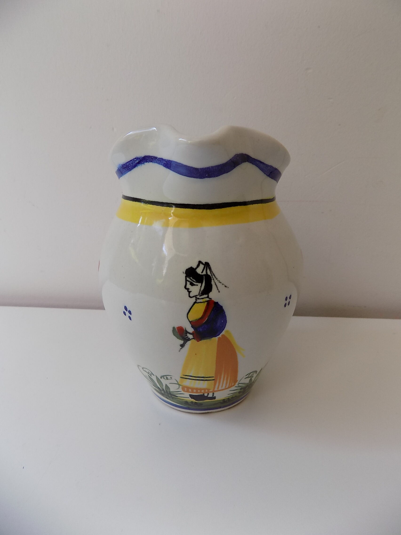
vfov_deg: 73.9
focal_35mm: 23
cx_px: 200
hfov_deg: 58.9
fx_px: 355
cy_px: 268
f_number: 3.1
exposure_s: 1/50
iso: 80
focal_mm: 4
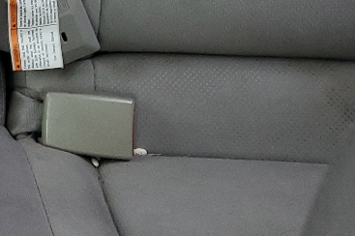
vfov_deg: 10.1
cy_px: -339
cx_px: -235
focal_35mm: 118
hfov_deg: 15.5
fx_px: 1163
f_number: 1.5
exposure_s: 1/60.2
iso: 88
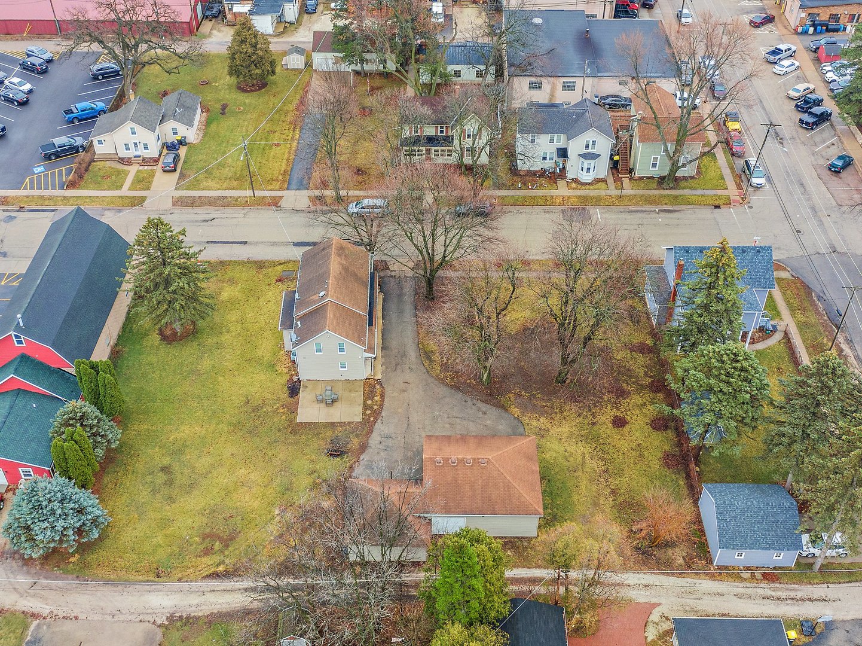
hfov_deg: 47.9
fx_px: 971
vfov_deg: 36.8
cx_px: 431
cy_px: 323
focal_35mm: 39
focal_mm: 6.77
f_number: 3.4
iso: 110
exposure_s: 1/100
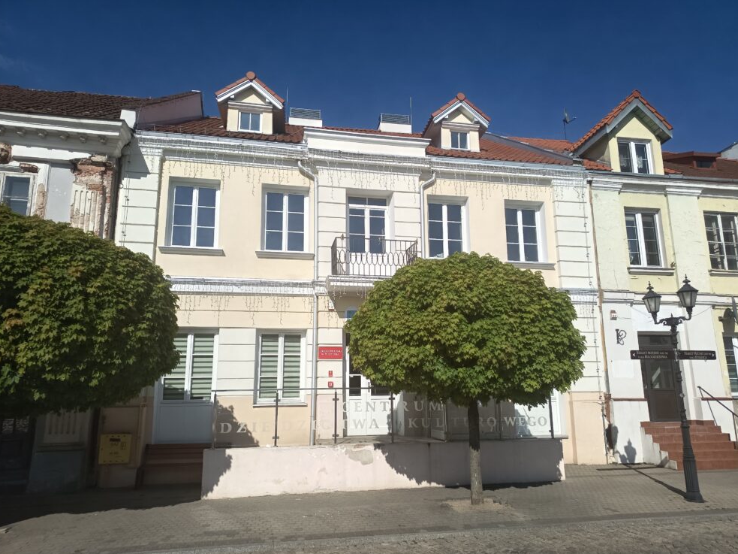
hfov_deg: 69.4
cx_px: 374
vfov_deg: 54.9
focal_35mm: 25
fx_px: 533
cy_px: 287
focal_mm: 5.27
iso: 51
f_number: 1.7
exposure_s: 1/909
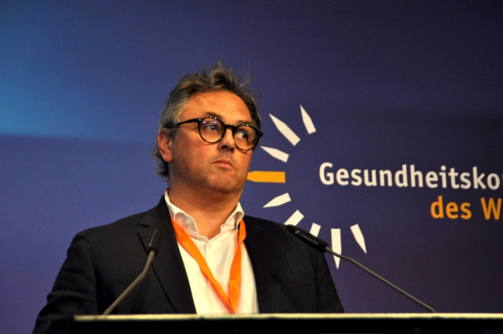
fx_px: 2093
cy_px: 167
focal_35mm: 150
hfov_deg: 13.7
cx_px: 252
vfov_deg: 9.1
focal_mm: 100
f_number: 5.6
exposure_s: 1/125
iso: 1400
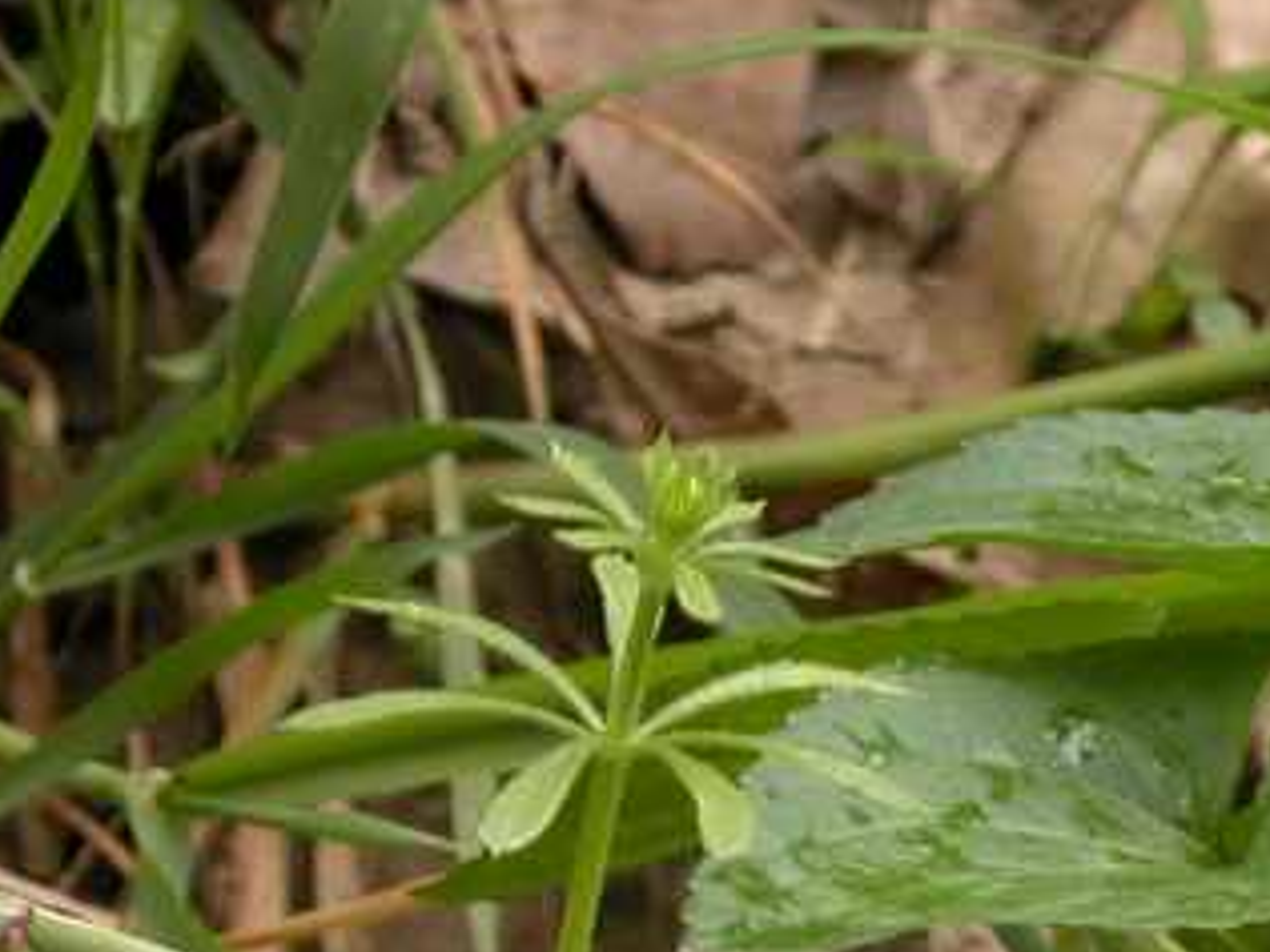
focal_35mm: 433
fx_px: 15886
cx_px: 1829
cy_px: 1571
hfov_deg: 4.6
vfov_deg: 3.4
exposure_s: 1/23.6
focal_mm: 27.3
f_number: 3.7
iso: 100
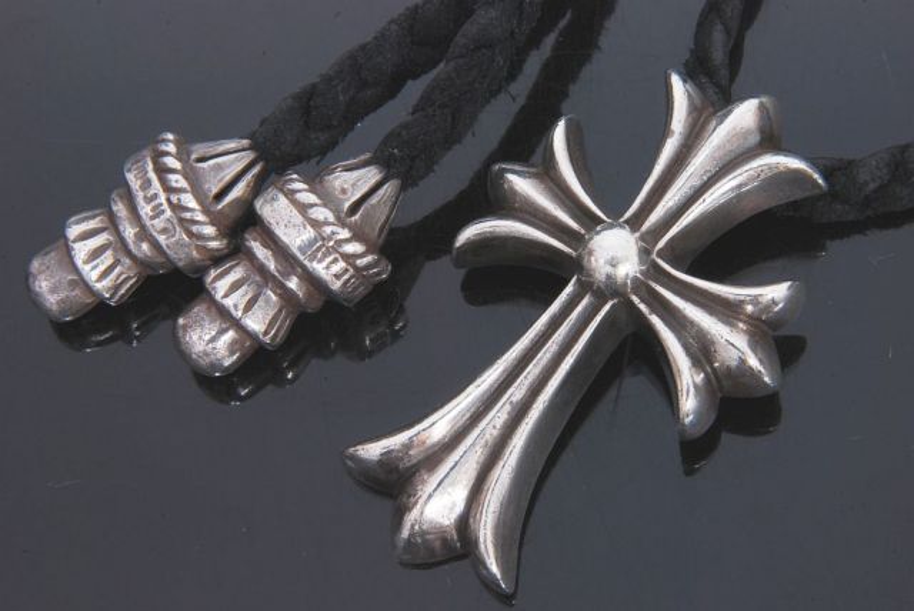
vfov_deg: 8.7
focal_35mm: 158
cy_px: 306
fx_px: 4002
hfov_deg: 13.0
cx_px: 457
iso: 200
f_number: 25
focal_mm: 105
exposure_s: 3.6
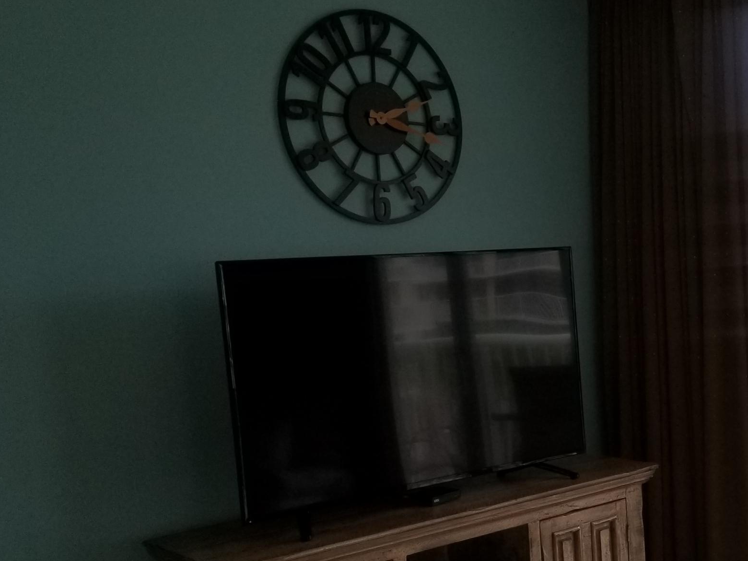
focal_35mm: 50
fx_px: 1080
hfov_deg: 36.6
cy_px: 401
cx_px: 624
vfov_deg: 28.8
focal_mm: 4.25
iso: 100
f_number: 1.7
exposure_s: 1/120
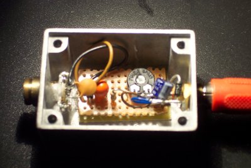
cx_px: 126
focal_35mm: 114
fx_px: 795
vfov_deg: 12.0
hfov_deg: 17.9
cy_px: 84
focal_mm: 24
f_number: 4.8
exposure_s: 1/30
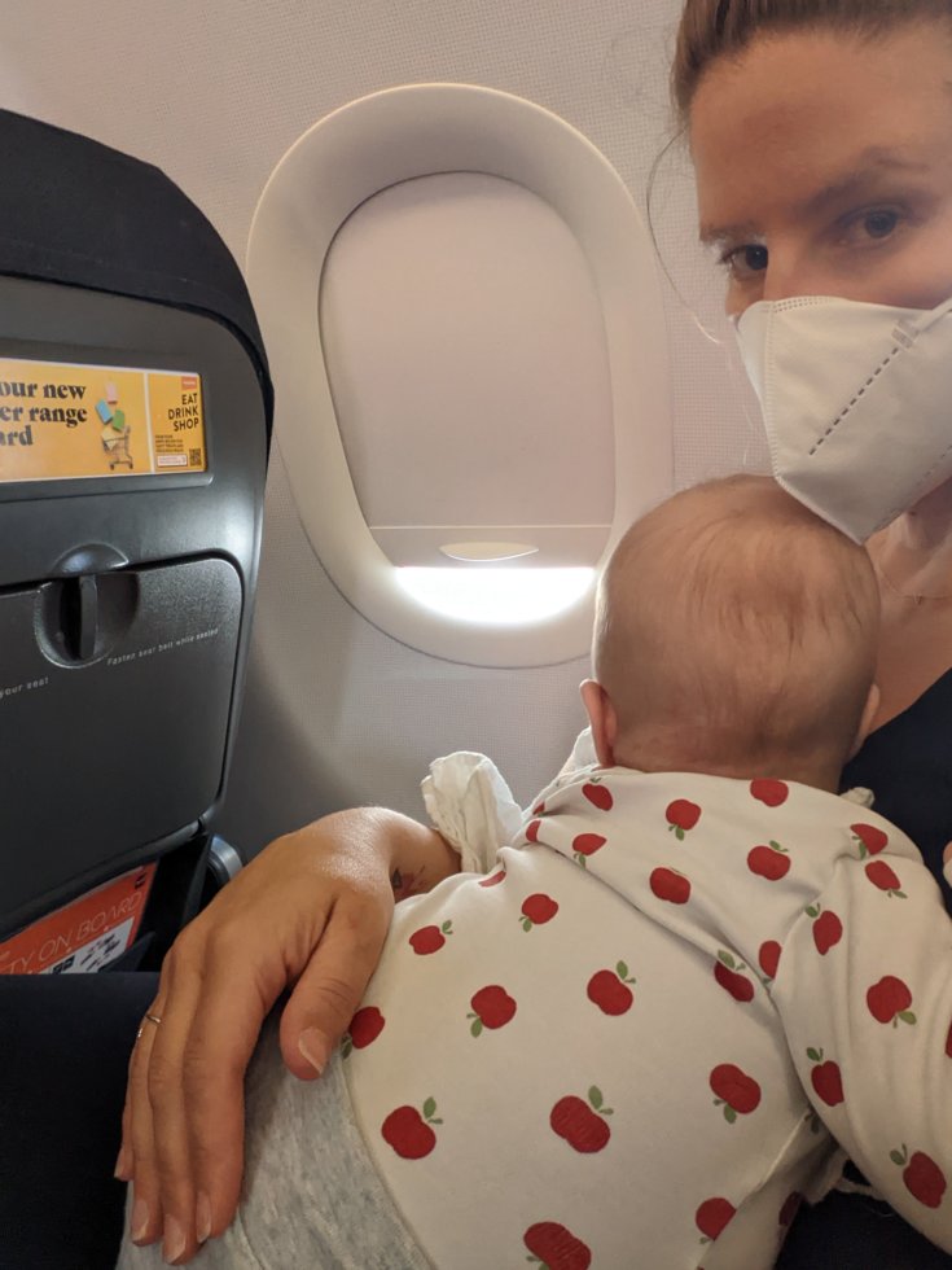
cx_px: 476
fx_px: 880
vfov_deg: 71.6
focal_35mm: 24
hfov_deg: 56.8
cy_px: 635
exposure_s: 1/164
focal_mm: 2.51
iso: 335
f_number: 2
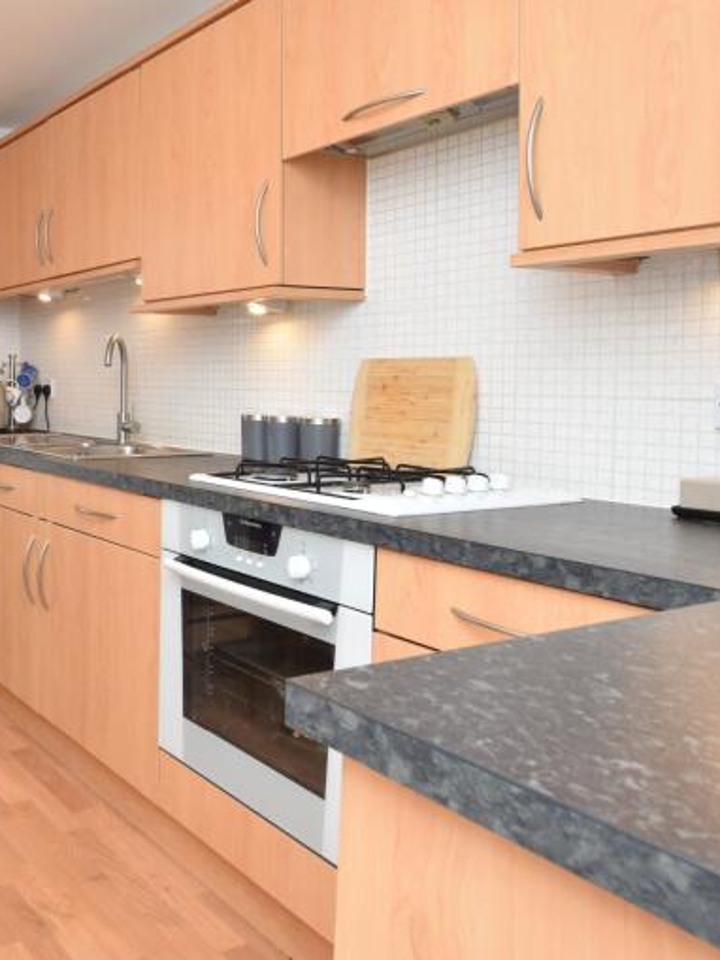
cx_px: -55
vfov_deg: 61.1
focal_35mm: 29
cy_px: 386
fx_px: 804
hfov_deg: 40.0
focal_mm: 10
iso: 800
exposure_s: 1/125
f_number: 5.6
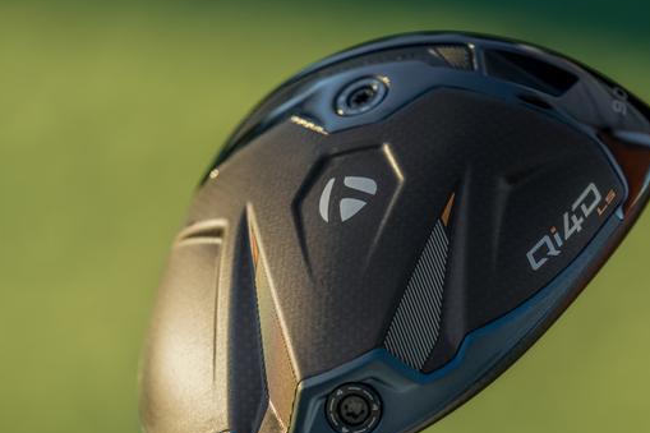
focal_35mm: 393
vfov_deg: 3.5
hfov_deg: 5.2
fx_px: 7093
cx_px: 368
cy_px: 284
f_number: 3.5
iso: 200
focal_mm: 200
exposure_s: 1/400
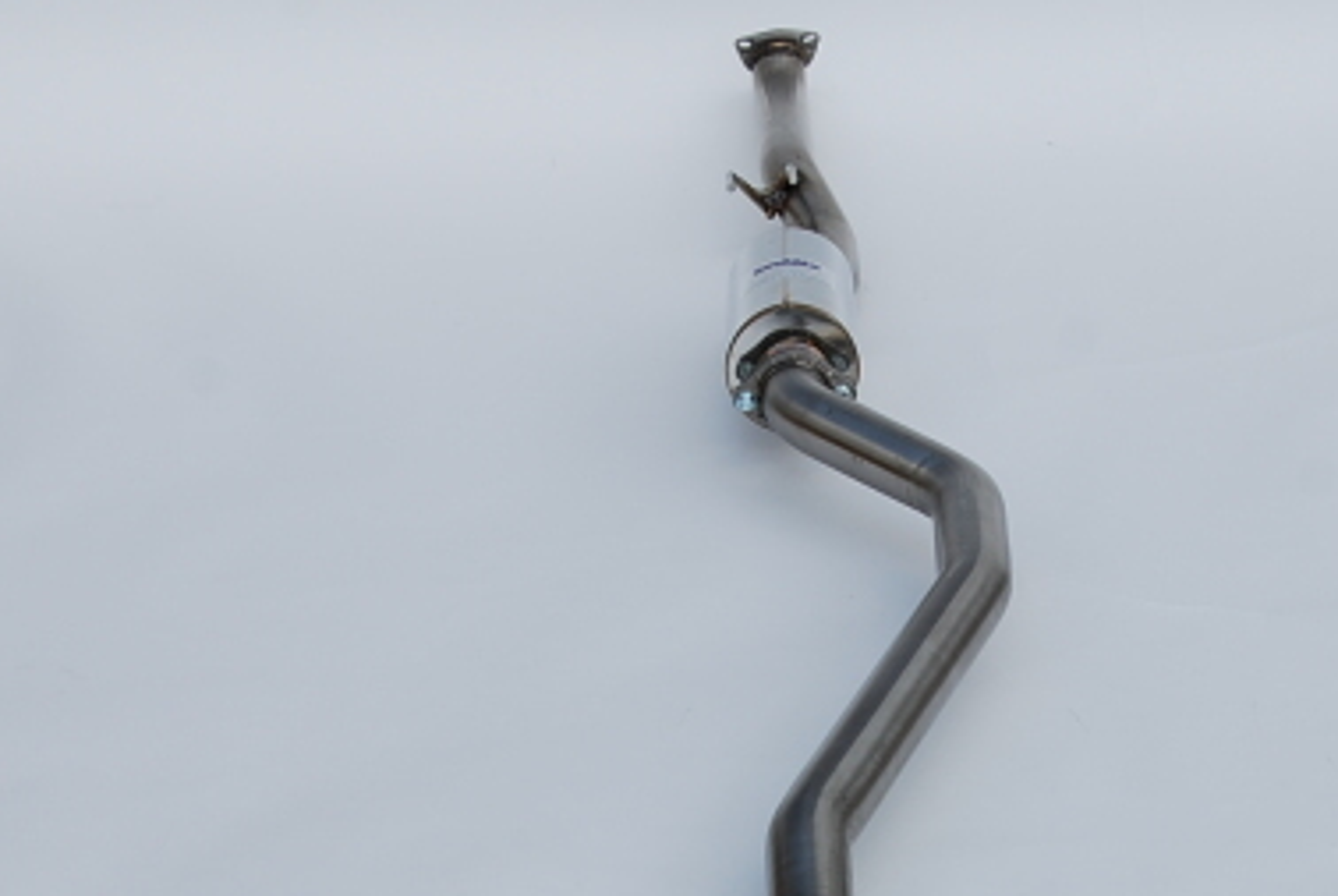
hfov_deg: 18.4
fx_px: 4132
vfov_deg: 12.3
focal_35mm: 111
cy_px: 829
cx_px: 842
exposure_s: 1/320
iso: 100
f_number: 9
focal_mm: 35
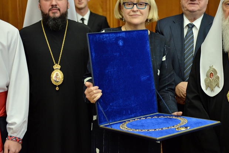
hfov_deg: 26.9
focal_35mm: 75
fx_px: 477
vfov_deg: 18.2
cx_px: 142
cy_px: 60
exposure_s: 1/160
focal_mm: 58
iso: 1600
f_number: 2.8
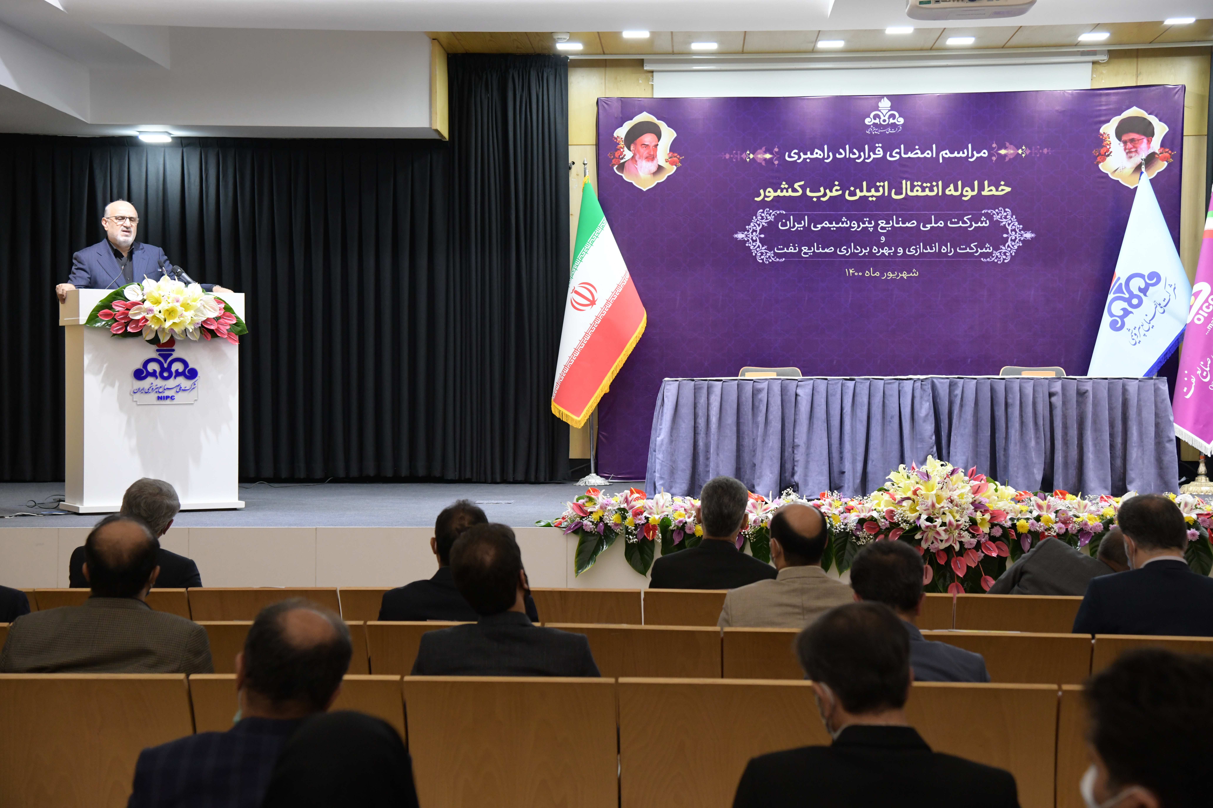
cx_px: 606
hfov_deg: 31.0
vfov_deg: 20.9
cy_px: 404
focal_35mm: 65
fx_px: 2190
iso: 2500
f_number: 5
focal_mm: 65
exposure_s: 1/125
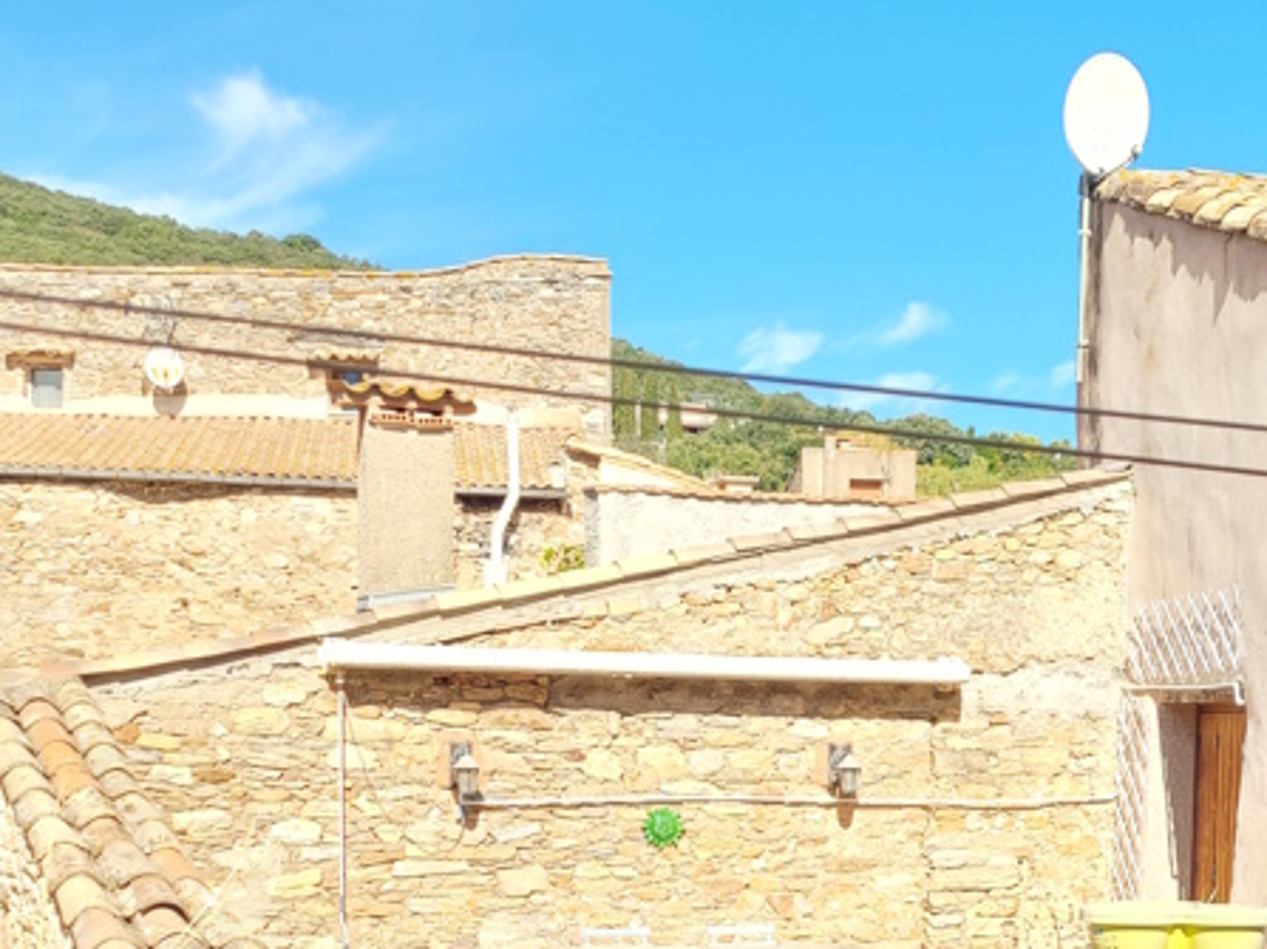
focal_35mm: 61
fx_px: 2232
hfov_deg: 31.5
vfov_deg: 22.5
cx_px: 796
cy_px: 1068
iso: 40
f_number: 1.8
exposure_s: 1/434
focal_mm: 5.4
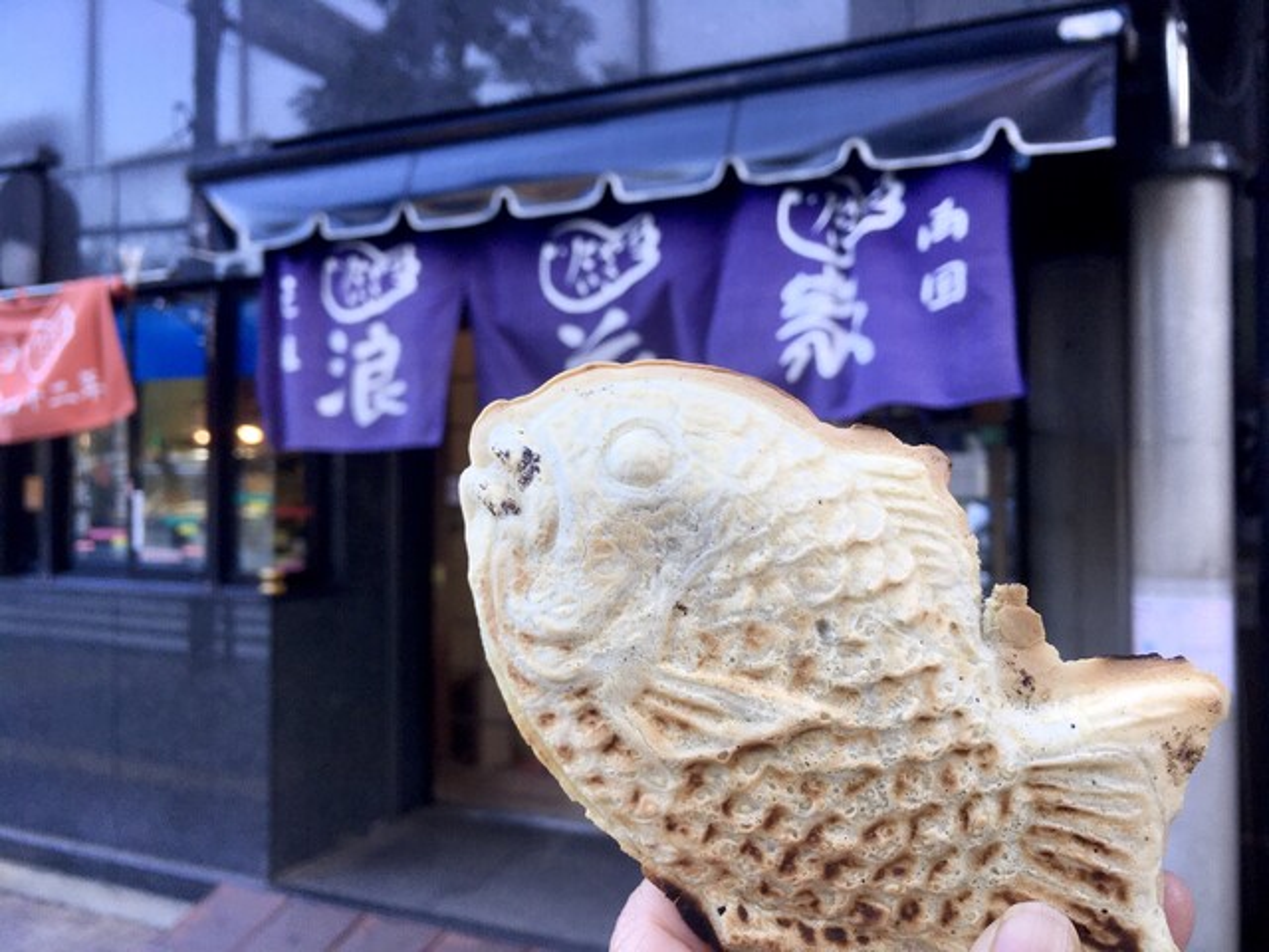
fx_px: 1063
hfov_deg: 61.7
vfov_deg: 48.2
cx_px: 634
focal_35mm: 29
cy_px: 476
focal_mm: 4.15
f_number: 2.2
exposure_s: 1/120
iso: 32
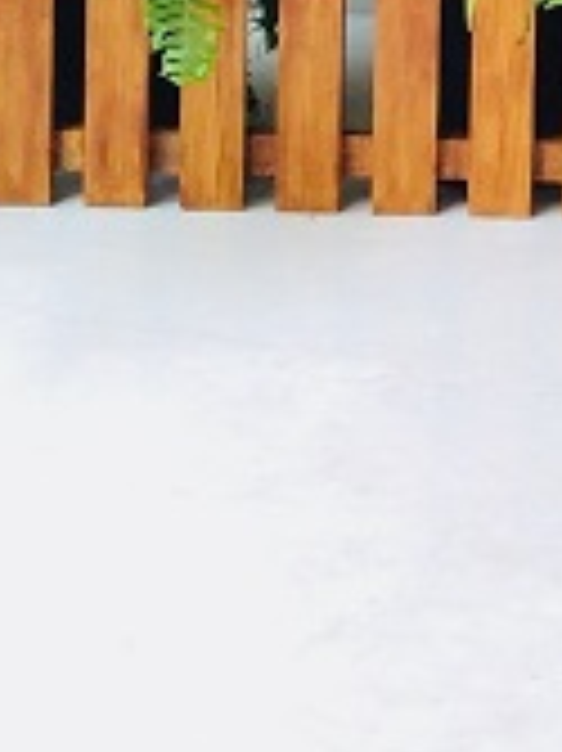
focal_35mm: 149
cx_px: 758
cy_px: -973
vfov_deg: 11.3
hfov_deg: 9.7
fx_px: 3230
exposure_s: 1/163
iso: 32
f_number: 2.4
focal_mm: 3.3
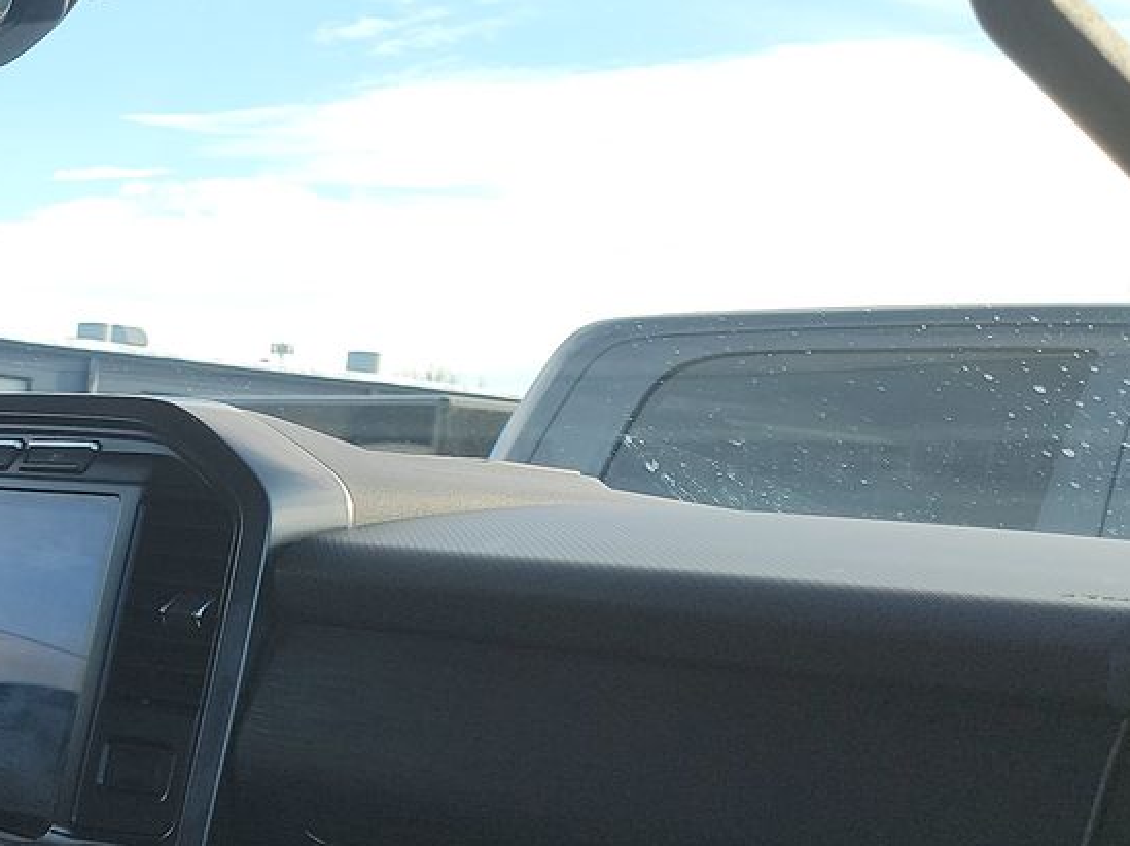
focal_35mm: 70
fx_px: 2284
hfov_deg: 23.4
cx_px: -473
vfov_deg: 20.9
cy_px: 605
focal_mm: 6.7
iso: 50
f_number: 1.8
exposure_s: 1/209
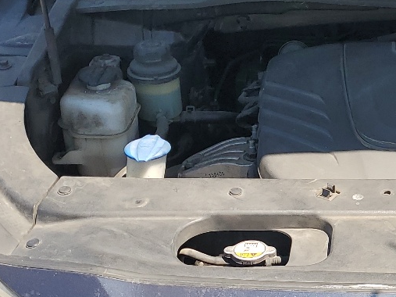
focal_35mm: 82
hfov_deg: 22.1
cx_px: 470
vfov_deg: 18.0
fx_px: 938
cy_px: 148
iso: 50
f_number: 1.5
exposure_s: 1/1000
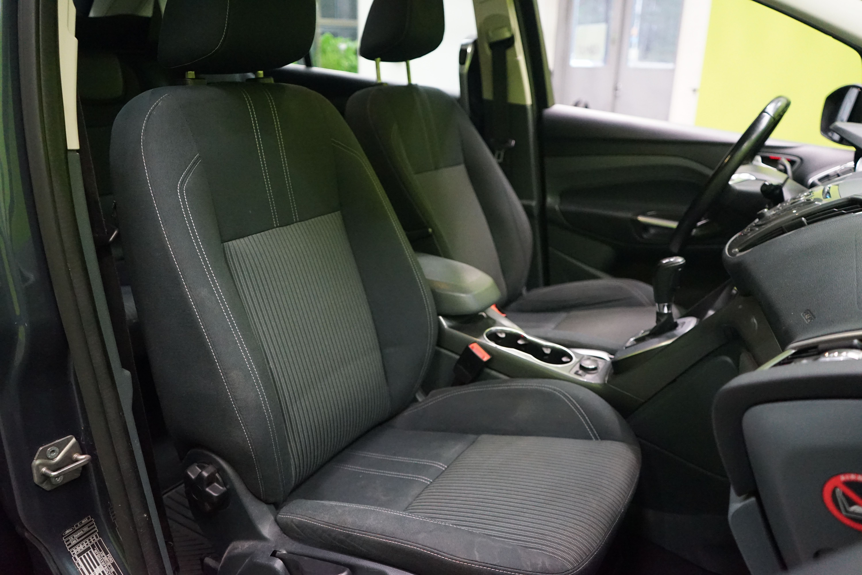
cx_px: 431
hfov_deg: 65.5
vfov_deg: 46.4
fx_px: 670
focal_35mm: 28
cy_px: 288
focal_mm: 28
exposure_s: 1/80
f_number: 3.5
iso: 6400
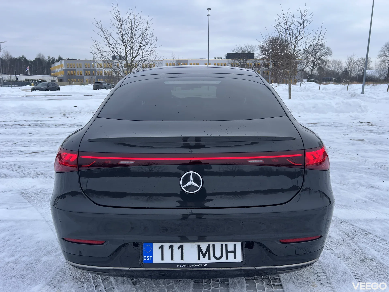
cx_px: 194
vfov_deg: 53.1
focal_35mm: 26
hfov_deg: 67.3
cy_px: 146
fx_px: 292
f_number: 1.5
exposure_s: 1/965
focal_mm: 5.7
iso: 50
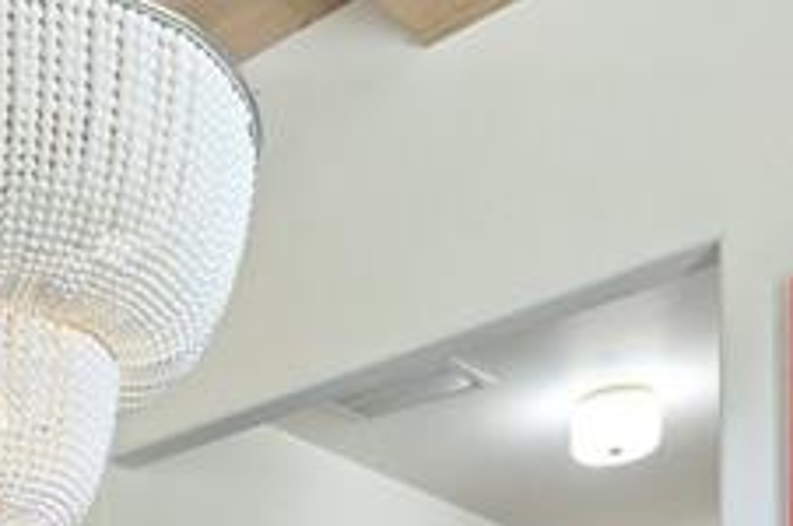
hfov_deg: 27.5
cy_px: 1024
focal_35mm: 68
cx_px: -51
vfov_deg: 16.0
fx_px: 1496
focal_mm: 10
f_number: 8
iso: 400
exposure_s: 1/80
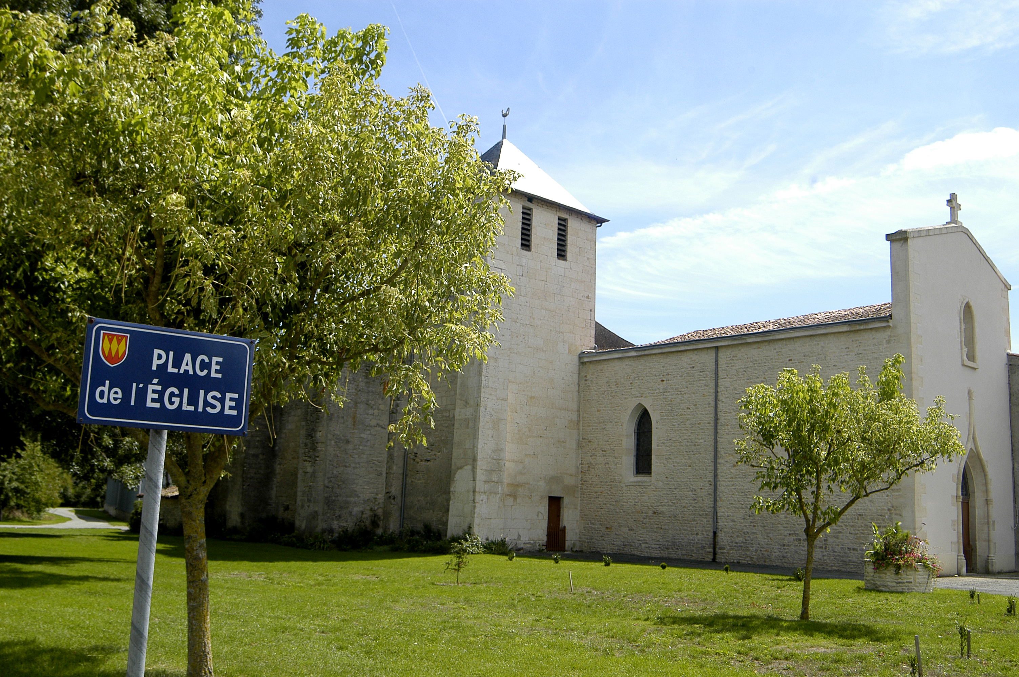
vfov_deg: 38.3
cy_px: 338
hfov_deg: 55.1
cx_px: 510
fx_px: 976
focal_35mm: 34
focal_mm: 23
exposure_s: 1/500
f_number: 7.1
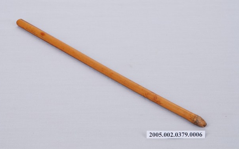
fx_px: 736
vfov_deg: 11.6
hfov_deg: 18.4
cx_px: 114
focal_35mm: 113
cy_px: 77
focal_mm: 70
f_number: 20
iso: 100
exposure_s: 1/80
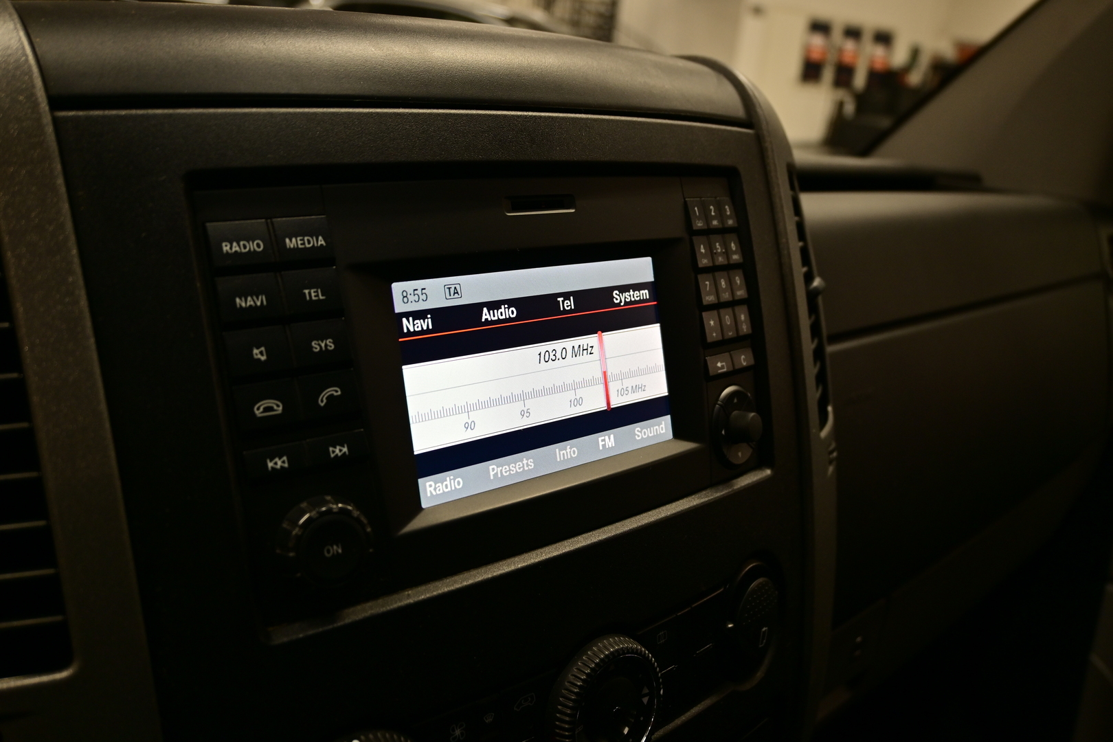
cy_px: 371
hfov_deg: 58.3
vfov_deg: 40.8
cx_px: 556
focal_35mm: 32
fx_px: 997
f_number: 4
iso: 320
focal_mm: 21.5
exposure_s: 1/60
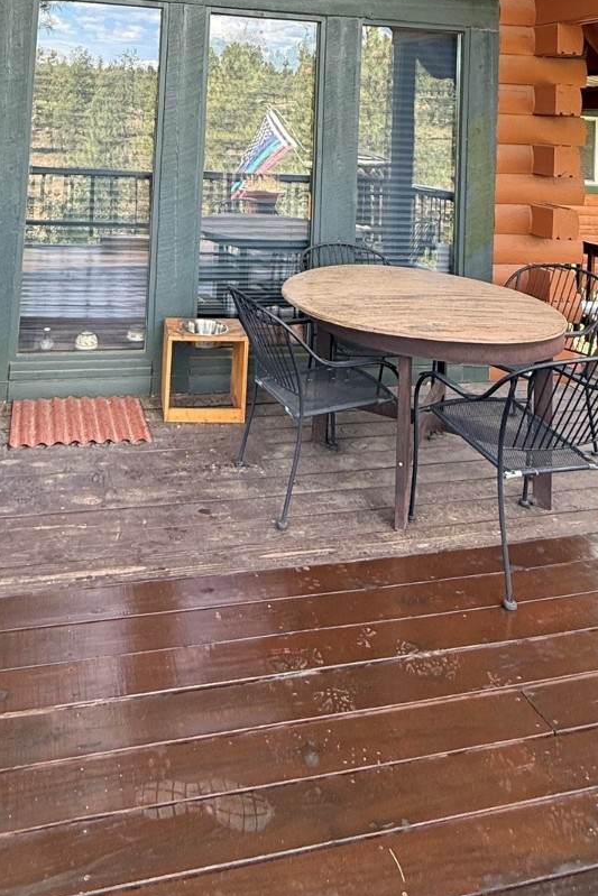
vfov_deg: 55.8
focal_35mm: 28
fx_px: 697
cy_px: 74
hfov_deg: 45.6
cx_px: 194
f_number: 2.2
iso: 64
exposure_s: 1/218
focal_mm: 2.22
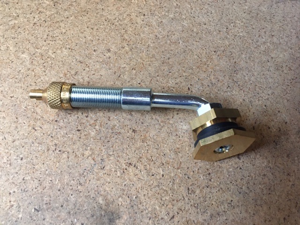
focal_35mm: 29
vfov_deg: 48.2
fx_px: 251
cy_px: 112
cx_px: 150
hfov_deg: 61.7
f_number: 2.2
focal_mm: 4.15
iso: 200
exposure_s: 1/25
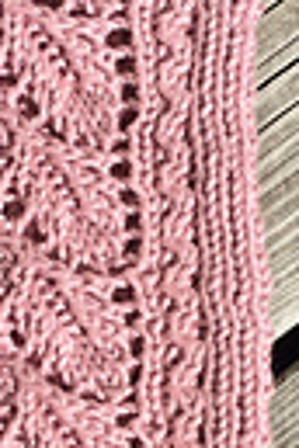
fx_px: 1557
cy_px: 375
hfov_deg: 11.0
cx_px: 120
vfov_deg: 16.2
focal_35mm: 125
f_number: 2.4
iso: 25
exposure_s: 1/2146
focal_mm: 3.3
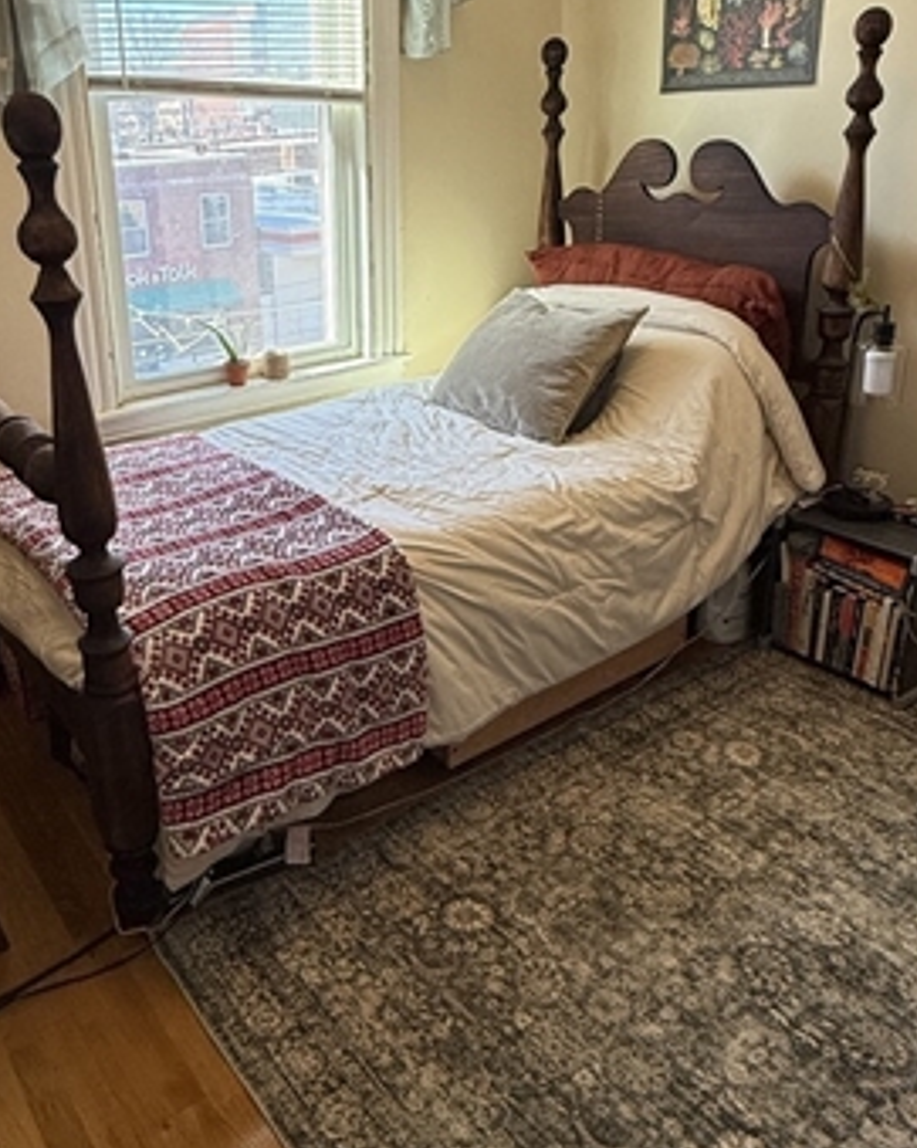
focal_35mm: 31
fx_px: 1052
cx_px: 332
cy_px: 481
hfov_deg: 46.6
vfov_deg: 56.9
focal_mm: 2.22
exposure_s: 1/120
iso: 160
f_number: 2.2
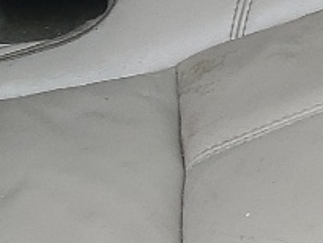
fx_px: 1895
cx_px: 243
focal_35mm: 203
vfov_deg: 7.1
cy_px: -181
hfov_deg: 9.7
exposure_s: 1/312
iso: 50
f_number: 1.5
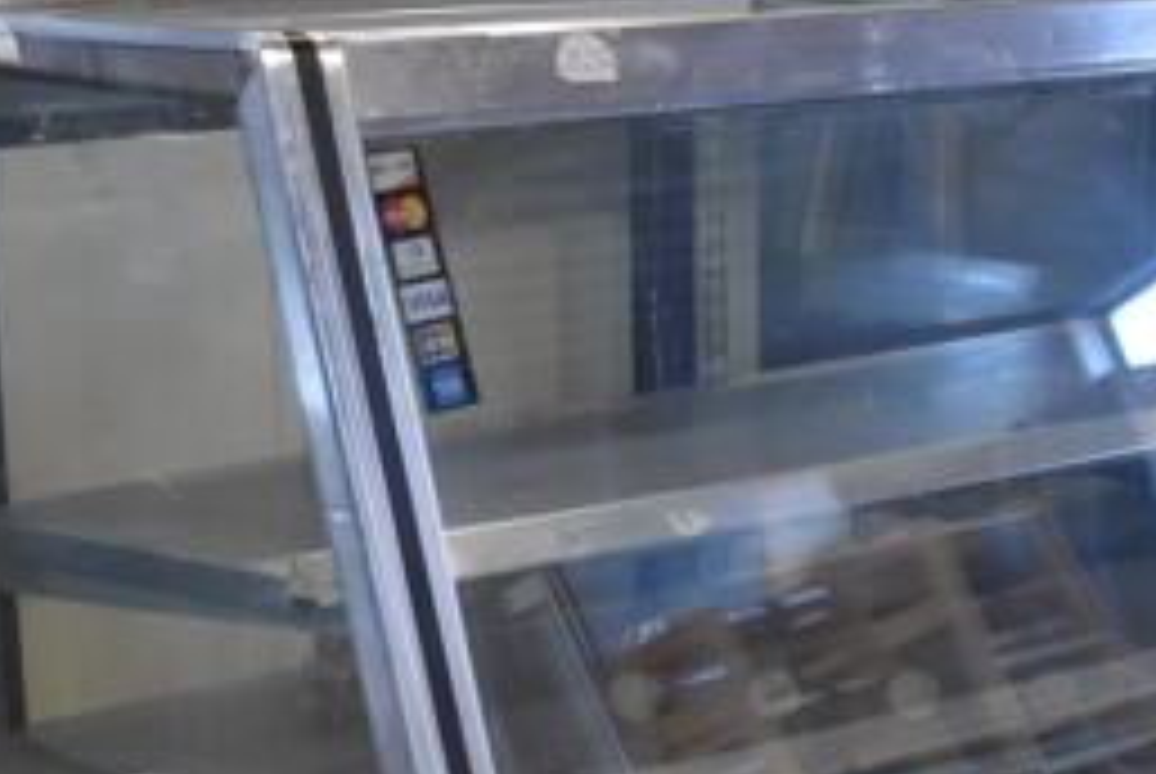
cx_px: 913
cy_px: 878
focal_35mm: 96
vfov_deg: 13.9
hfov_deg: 20.9
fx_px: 3092
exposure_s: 1/125
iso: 1600
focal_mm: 27
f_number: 4
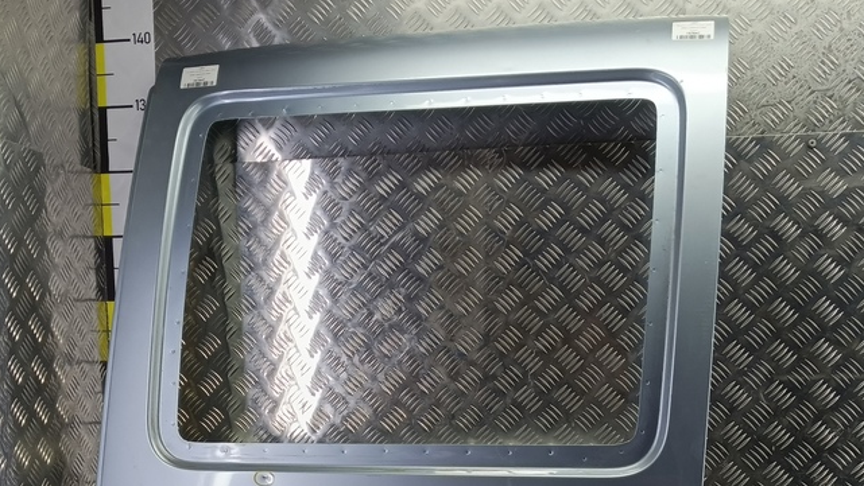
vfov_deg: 27.6
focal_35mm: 40
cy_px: 513
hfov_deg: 50.5
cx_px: 414
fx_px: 917
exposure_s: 1/50
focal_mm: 4.11
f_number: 1.6
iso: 99
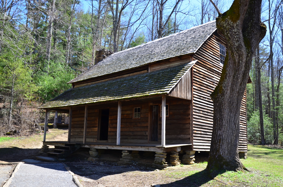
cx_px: 142
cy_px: 94
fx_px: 259
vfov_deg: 39.8
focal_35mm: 33
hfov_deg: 57.3
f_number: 5.6
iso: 100
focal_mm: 22
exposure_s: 1/125
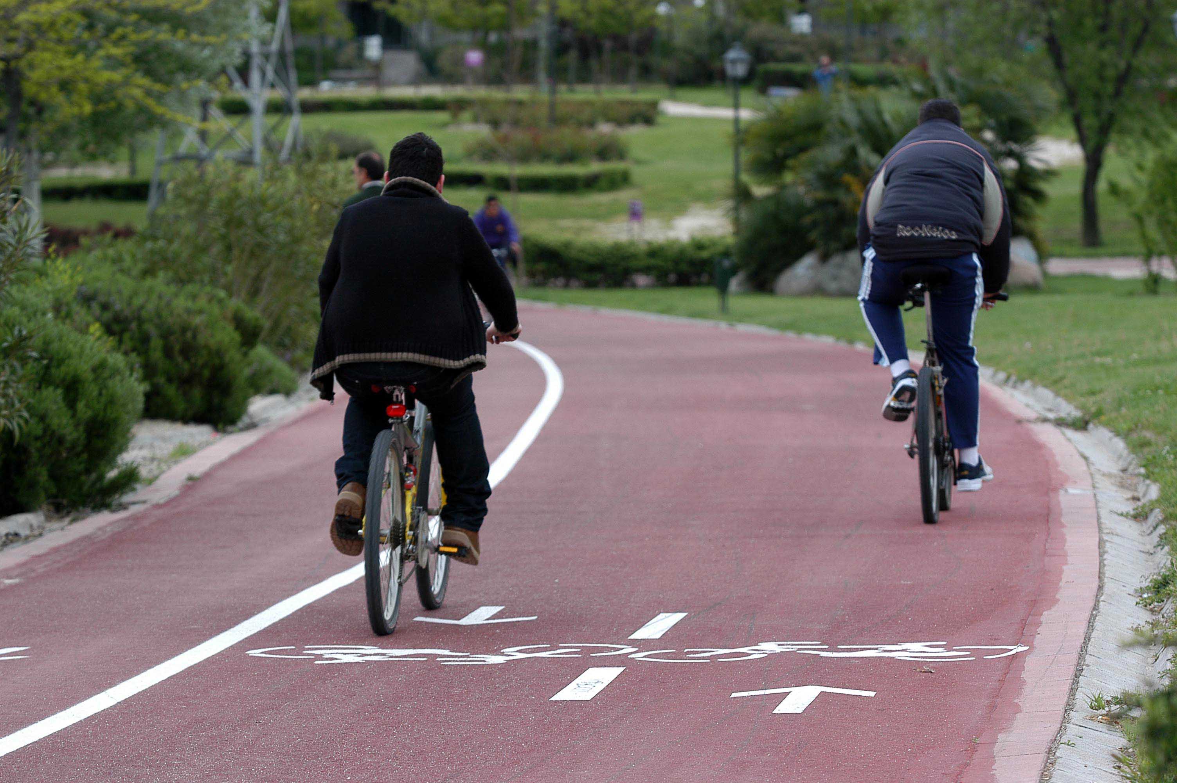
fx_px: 5880
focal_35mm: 180
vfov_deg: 7.6
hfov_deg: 11.4
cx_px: 588
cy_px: 392
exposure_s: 1/320
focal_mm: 120
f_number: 4.5
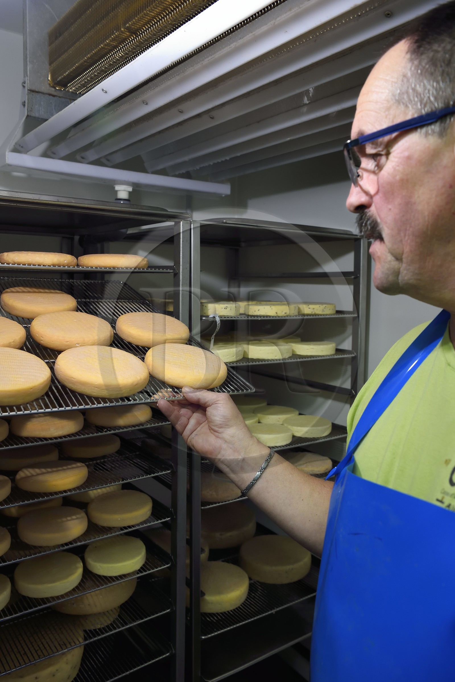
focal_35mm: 30
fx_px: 569
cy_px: 341
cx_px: 228
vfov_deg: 61.9
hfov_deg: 43.6
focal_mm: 30
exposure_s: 1/30
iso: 1600
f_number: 6.3
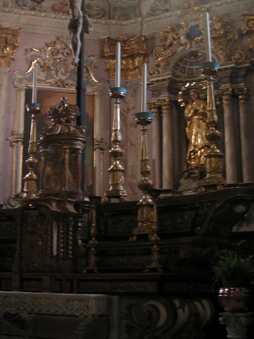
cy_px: 122
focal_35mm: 58
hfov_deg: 25.0
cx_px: 72
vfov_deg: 33.0
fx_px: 568
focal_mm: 5.8
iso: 200
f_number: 2.8
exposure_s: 1/10
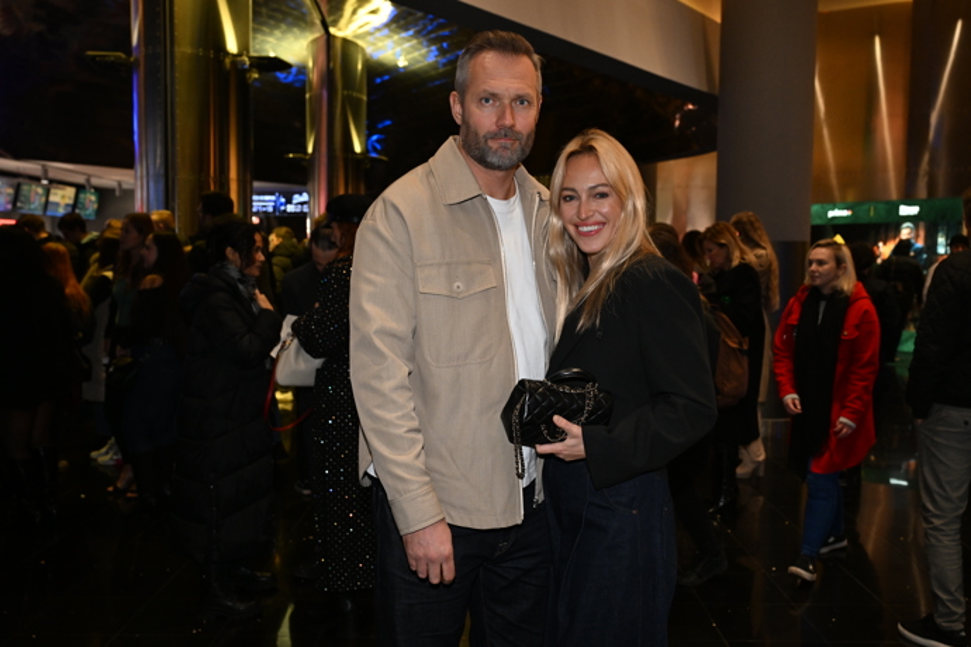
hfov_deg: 55.1
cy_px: 324
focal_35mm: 34
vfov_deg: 38.4
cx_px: 486
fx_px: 930
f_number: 5
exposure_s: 1/125
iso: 2500
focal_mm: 34.5
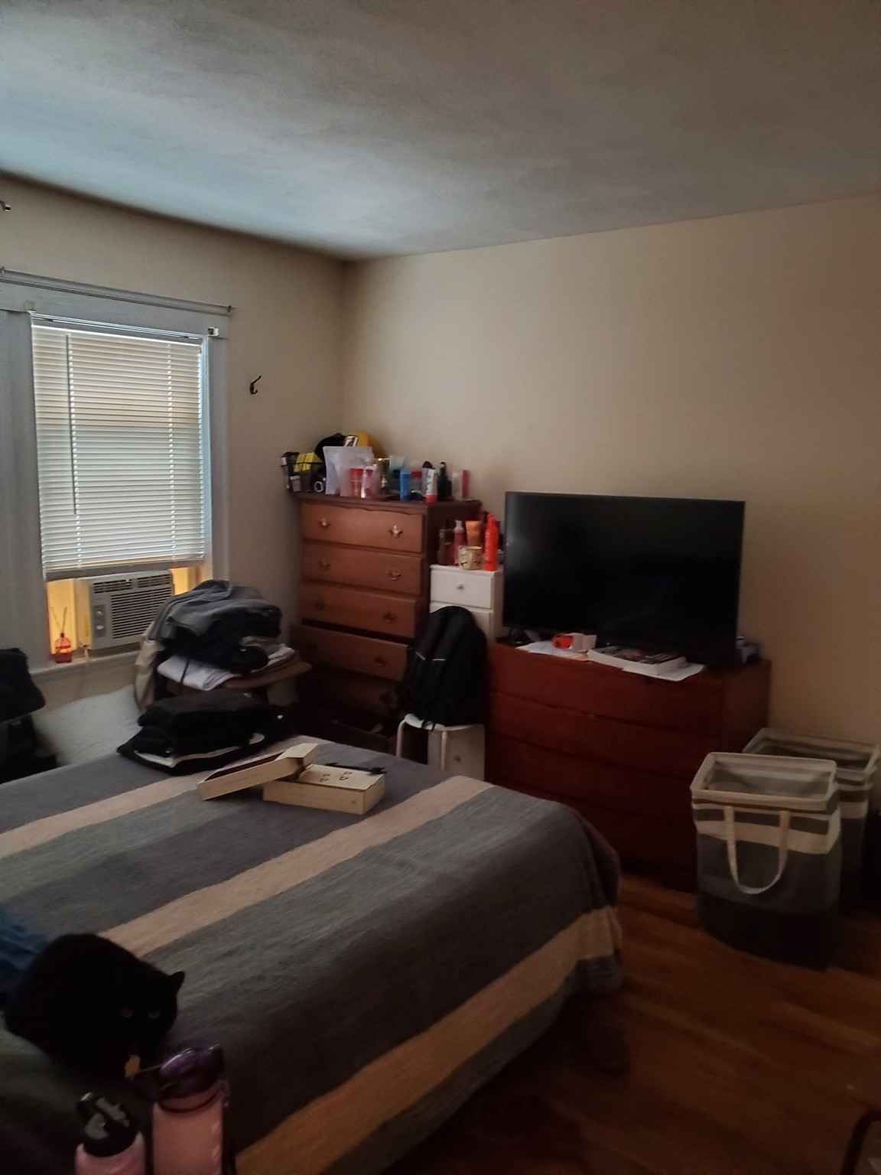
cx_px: 440
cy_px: 588
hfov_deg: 53.1
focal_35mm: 26
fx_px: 882
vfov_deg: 67.3
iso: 640
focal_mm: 4.3
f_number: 2.4
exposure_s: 1/10
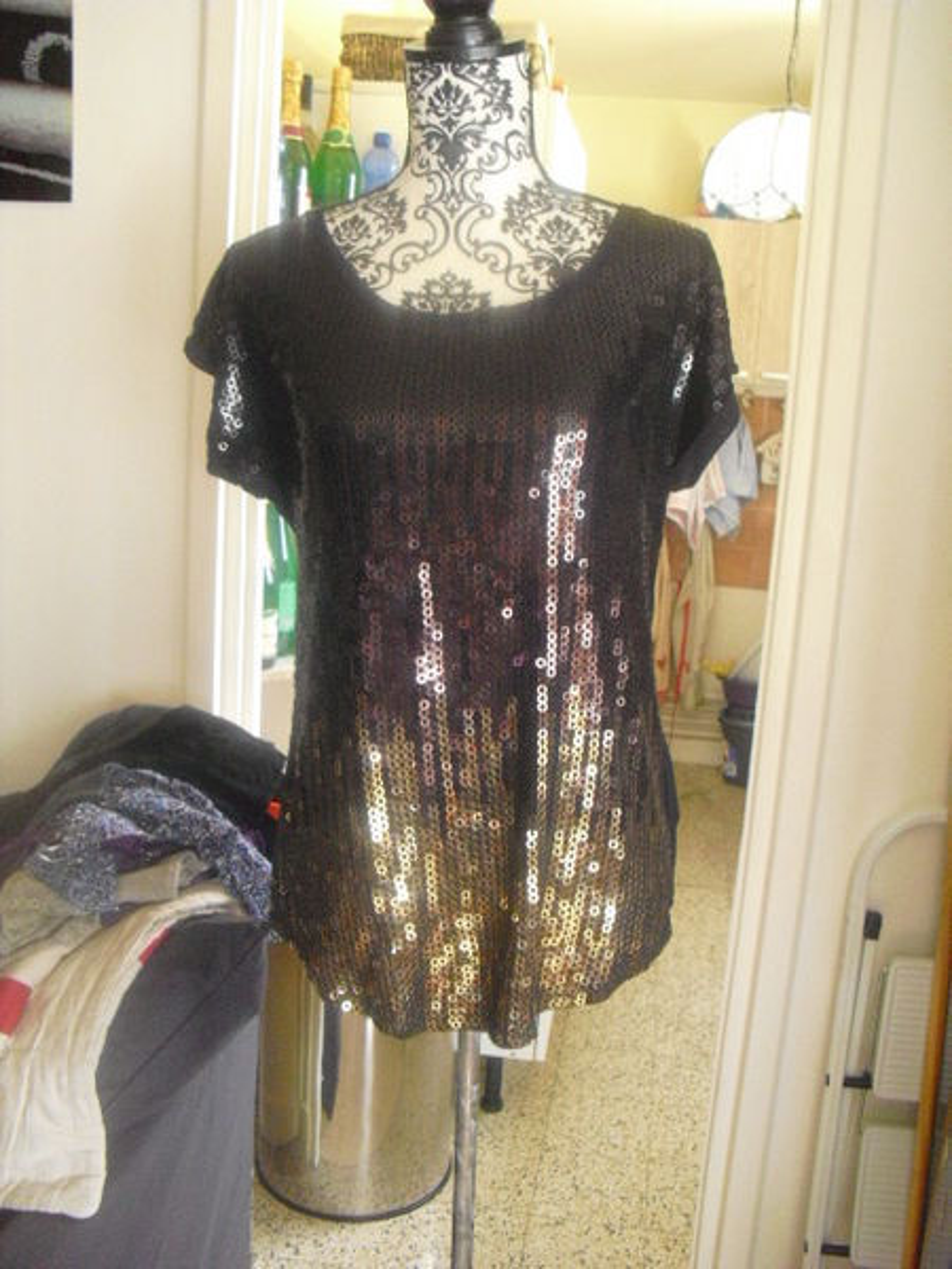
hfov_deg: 39.7
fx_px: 1320
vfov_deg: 51.4
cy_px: 634
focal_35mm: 36
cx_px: 476
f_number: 3.1
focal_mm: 6.3
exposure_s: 1/20
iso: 800
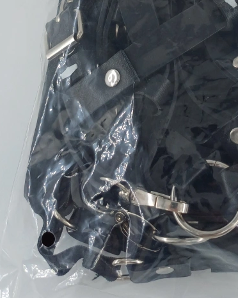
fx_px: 555
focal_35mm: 63
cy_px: -13
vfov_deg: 27.9
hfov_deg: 23.7
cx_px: 208
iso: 50
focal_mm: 4.65
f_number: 1.8
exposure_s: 1/384
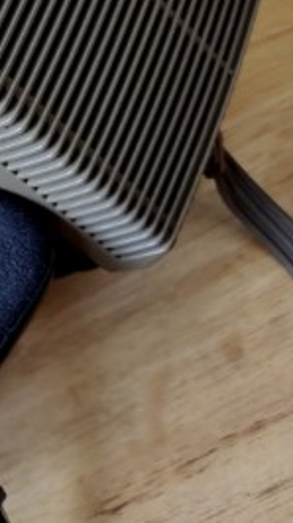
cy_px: 88
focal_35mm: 82
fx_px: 1136
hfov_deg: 12.9
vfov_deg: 25.4
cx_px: -285
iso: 400
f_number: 1.7
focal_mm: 4.25
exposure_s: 1/50
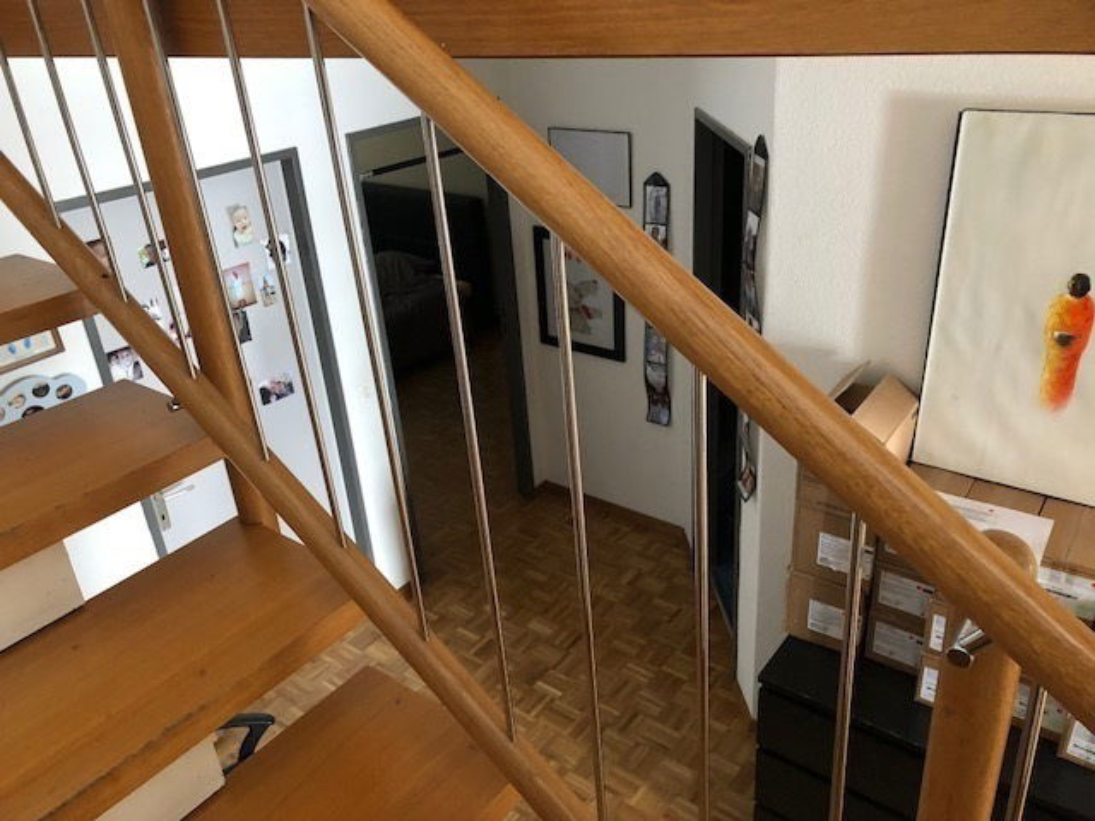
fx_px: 886
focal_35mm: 28
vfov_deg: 49.7
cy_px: 410
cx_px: 548
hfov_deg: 63.4
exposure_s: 1/8
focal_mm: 3.99
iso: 100
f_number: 1.8
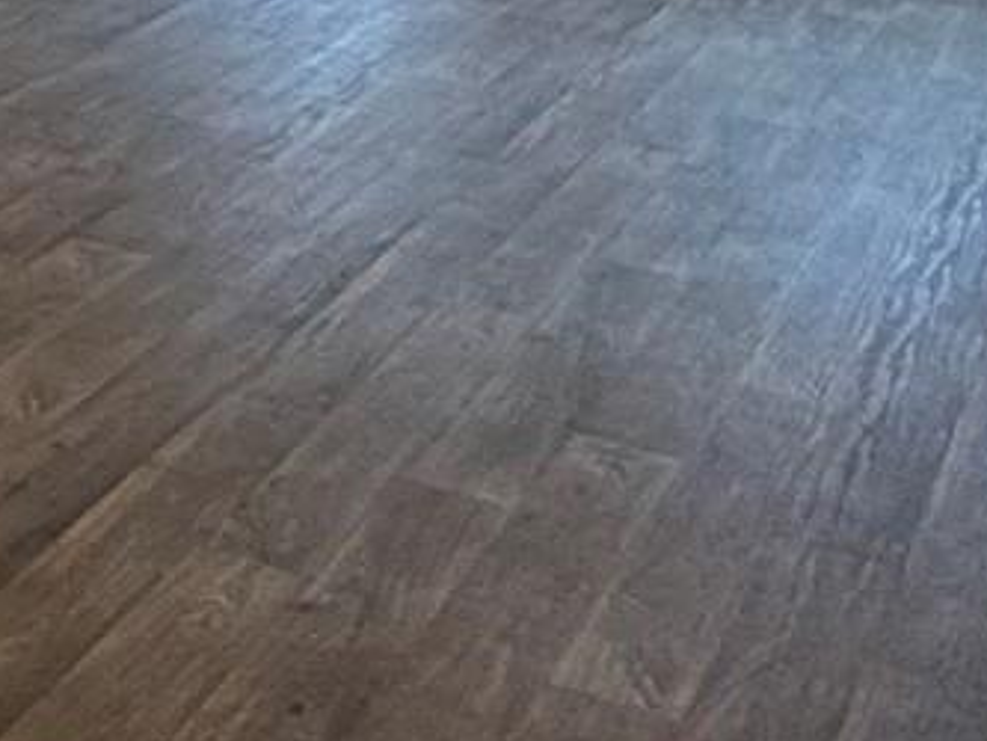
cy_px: -667
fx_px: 2453
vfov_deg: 14.6
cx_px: 175
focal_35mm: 86
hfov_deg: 22.4
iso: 320
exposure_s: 1/120
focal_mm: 2.22
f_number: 2.2
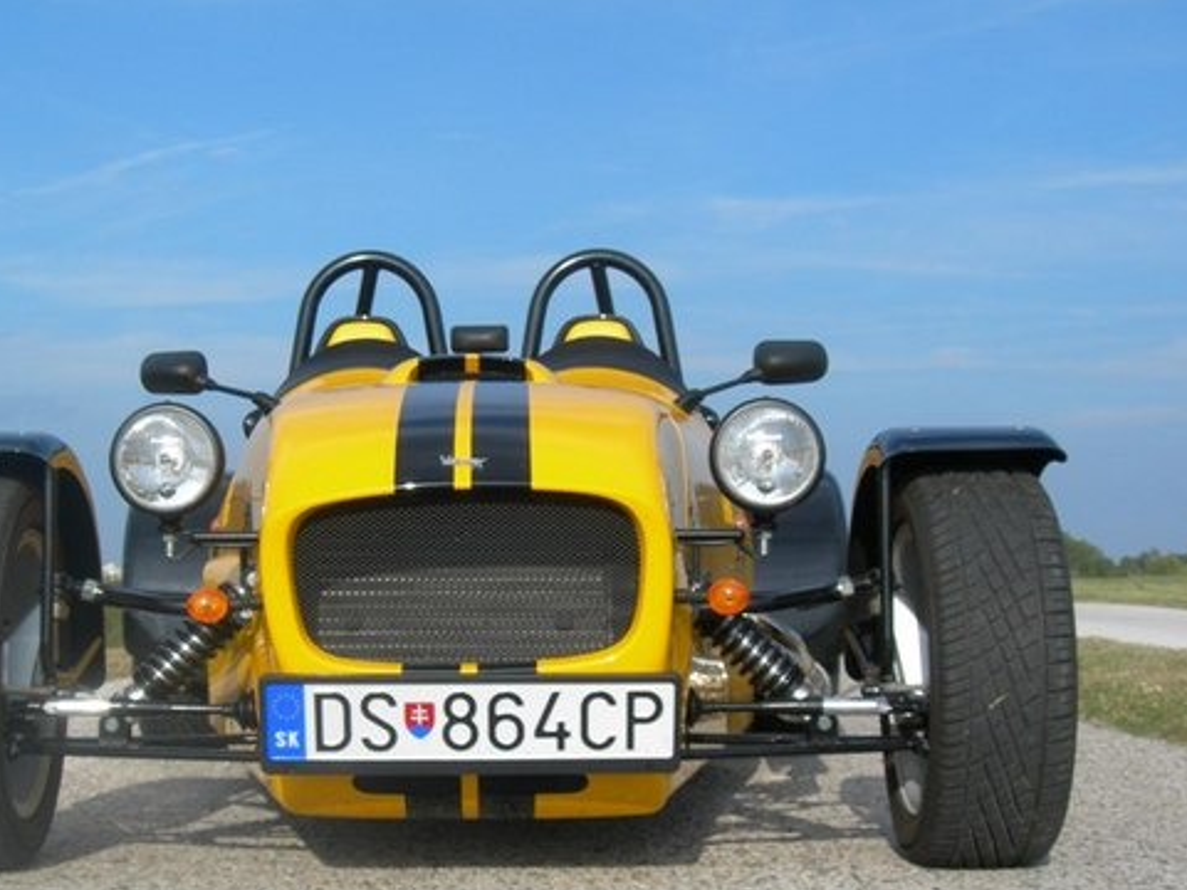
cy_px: 586
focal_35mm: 68
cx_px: 415
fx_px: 2332
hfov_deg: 28.4
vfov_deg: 21.5
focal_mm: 10.6
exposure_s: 1/372
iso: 50
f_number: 5.4
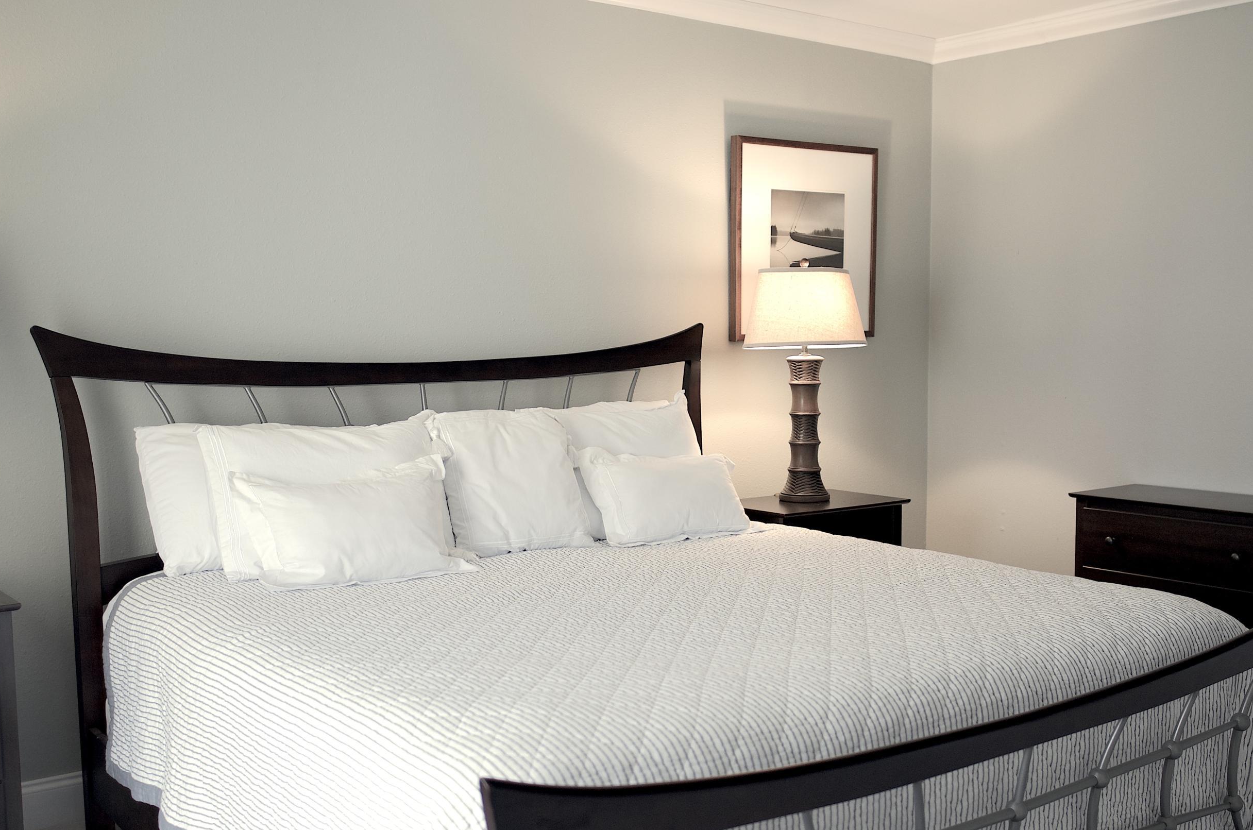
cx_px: 675
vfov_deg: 35.8
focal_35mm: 37
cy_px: 462
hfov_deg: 51.9
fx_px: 1285
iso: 280
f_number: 1.8
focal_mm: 20
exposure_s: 1/60
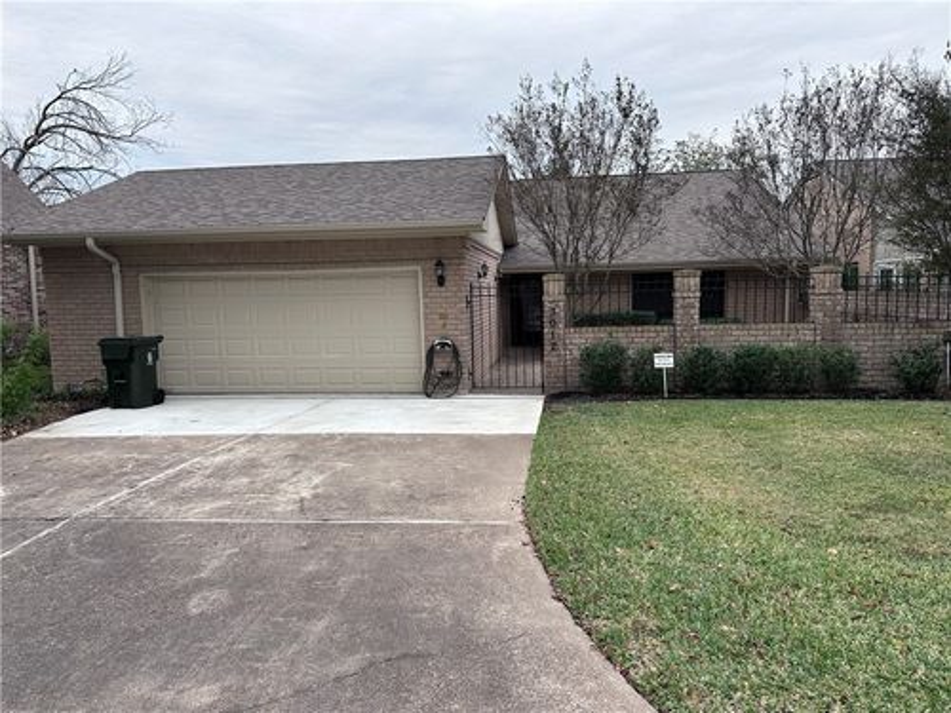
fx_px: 659
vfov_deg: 56.8
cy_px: 356
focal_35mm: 24
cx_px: 476
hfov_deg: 71.6
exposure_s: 1/482
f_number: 1.78
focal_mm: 6.86
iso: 80
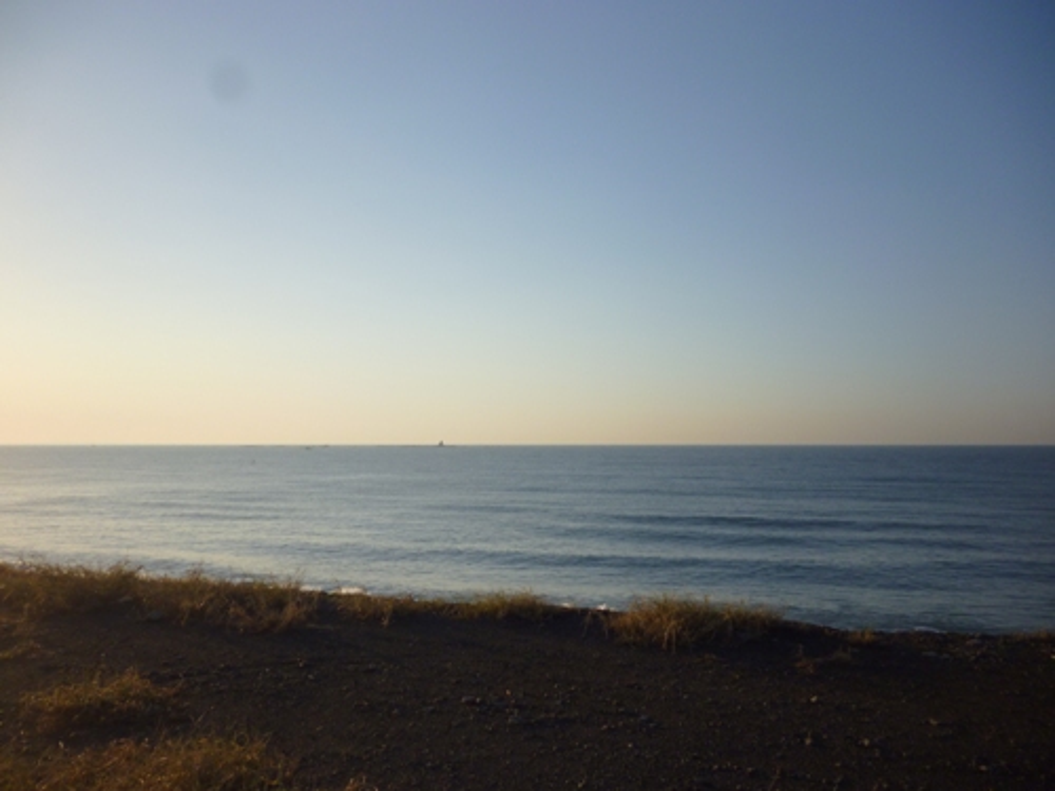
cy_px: 396
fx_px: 853
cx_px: 528
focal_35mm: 28
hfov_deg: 63.4
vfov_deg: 49.7
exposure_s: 1/1000
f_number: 3.1
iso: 100
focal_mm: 5
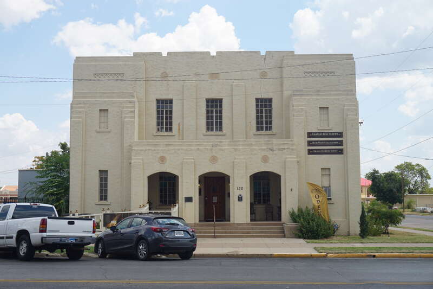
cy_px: 144
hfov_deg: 42.3
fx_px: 559
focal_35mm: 46
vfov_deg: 28.9
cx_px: 216
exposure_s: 1/125
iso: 100
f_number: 11
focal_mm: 31
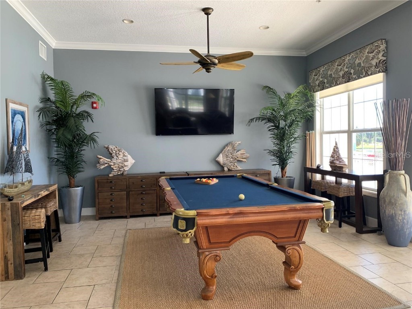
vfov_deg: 53.1
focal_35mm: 26
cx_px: 206
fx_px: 309
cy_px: 154
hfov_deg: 67.3
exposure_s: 1/121
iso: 64
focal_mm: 4.25
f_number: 1.8
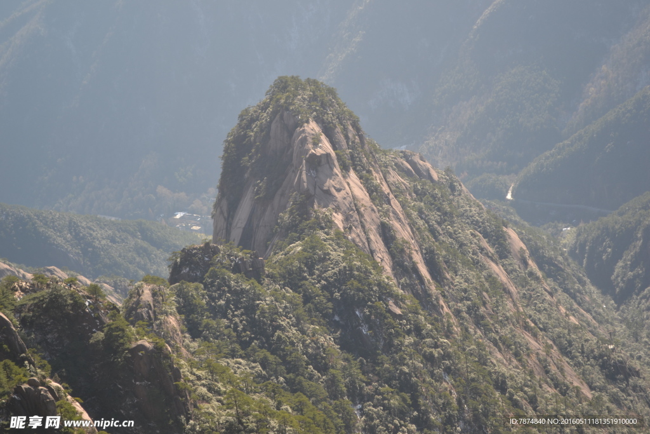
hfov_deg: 24.6
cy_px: 217
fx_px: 1490
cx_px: 325
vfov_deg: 16.6
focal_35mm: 82
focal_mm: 55
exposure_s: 1/125
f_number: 5.6
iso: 100
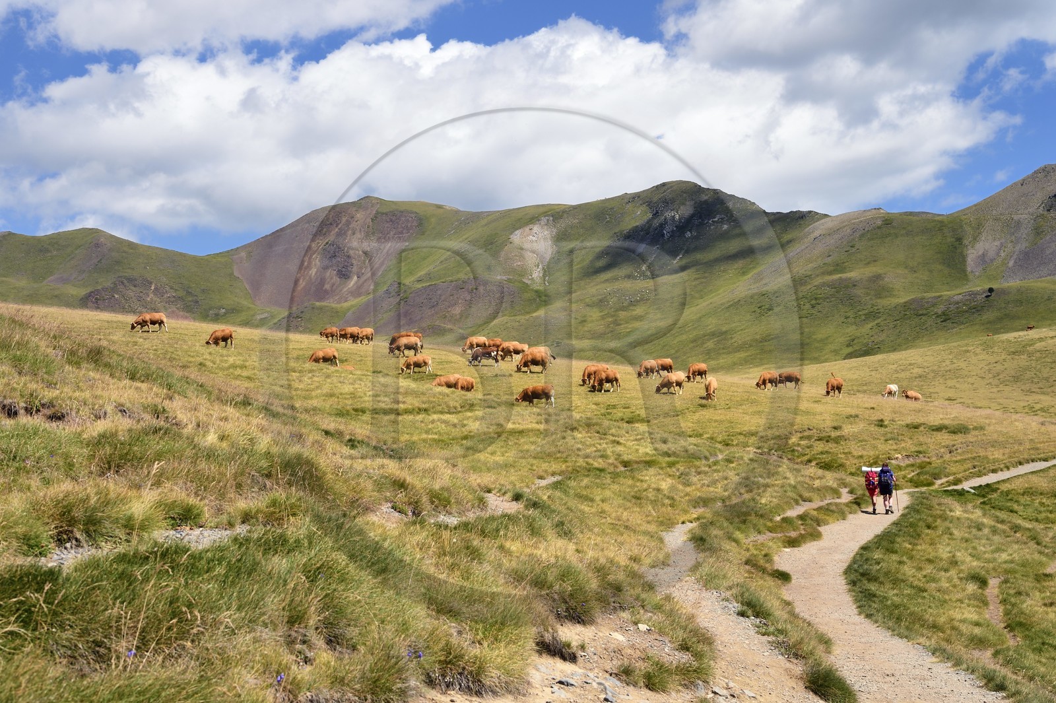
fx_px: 1612
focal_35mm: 55
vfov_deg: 24.6
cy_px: 352
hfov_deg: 36.3
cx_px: 528
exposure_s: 1/500
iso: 200
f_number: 10
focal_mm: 55
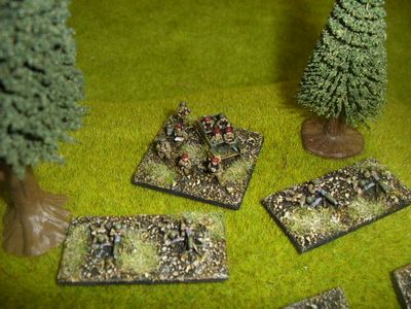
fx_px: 356
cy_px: 154
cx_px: 206
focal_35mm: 30
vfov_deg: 46.8
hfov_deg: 60.0
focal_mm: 5.8
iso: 141
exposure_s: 1/30
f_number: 2.9
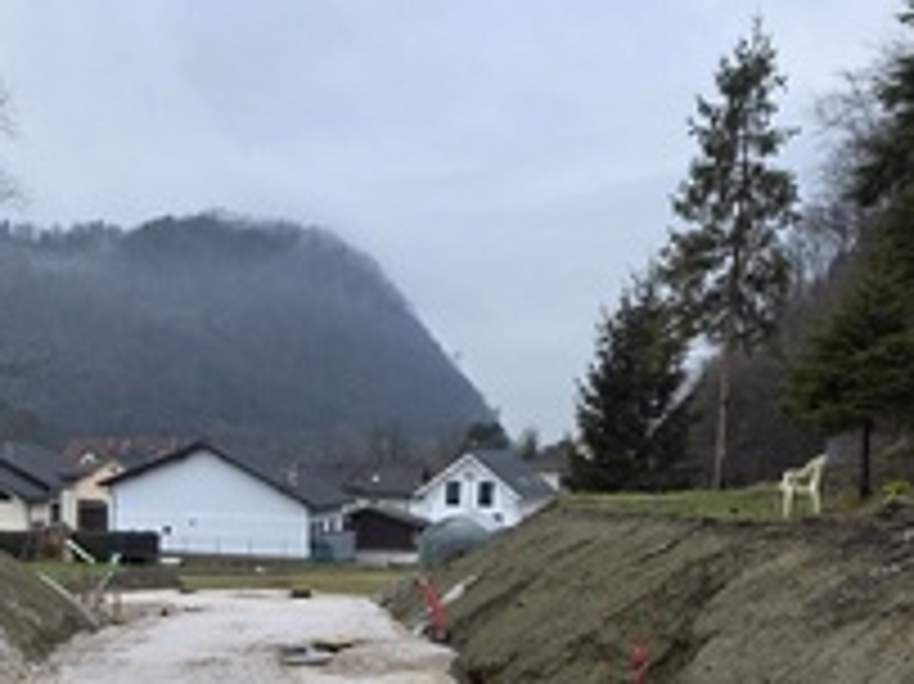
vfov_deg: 27.4
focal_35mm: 51
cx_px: 162
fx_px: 1346
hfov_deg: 36.1
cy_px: 630
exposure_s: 1/359
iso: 40
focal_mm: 6.3
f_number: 1.7
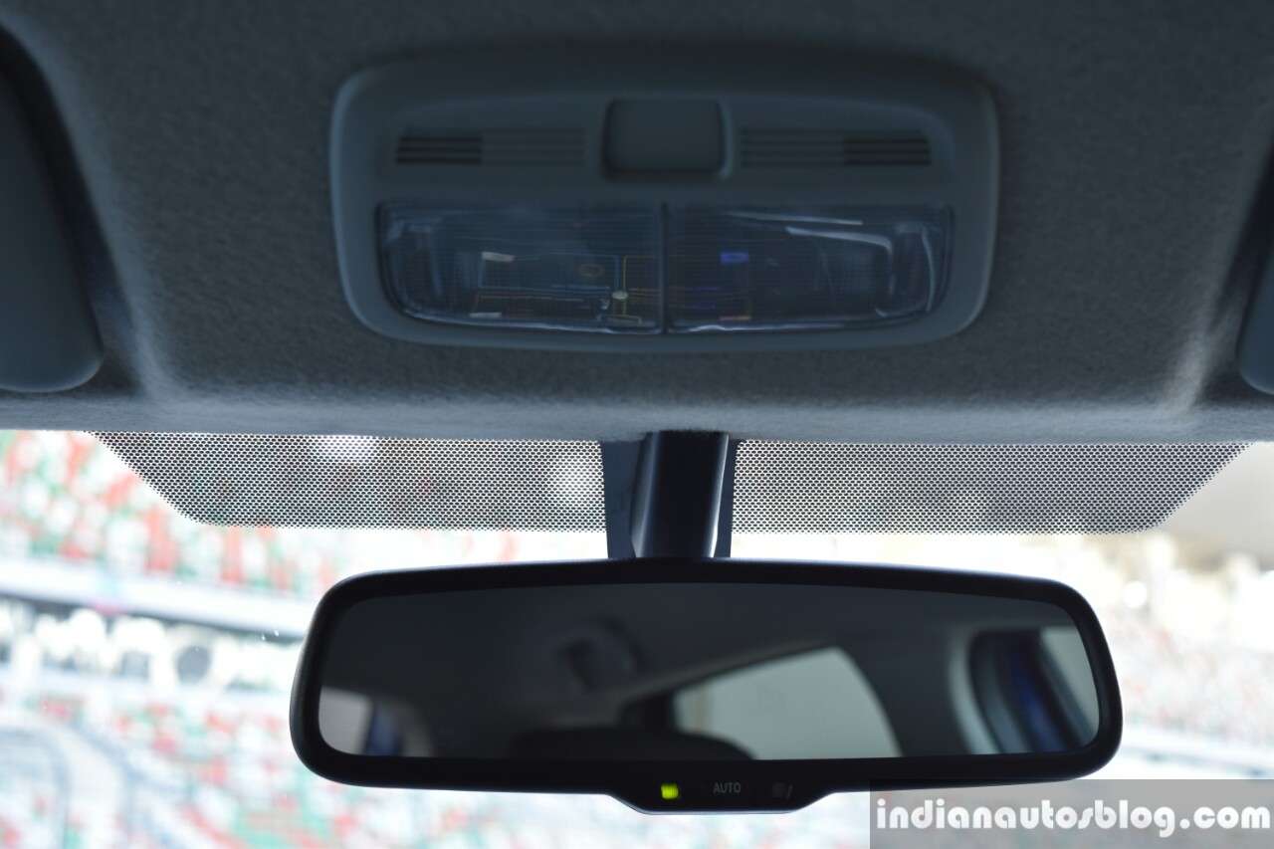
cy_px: 424
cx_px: 637
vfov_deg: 20.2
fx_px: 2388
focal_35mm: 68
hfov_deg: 29.9
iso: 400
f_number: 5
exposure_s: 1/60
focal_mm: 45
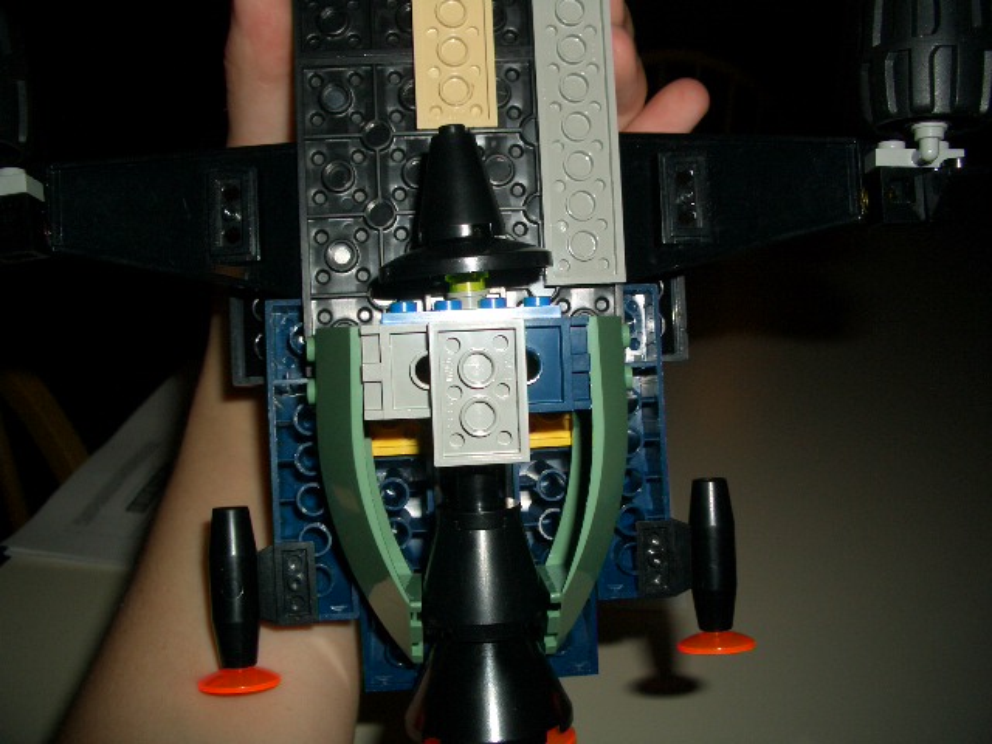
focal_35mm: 35
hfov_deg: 52.6
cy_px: 372
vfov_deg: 40.7
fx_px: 1003
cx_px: 496
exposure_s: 1/60
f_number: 4.3
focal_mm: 5.8
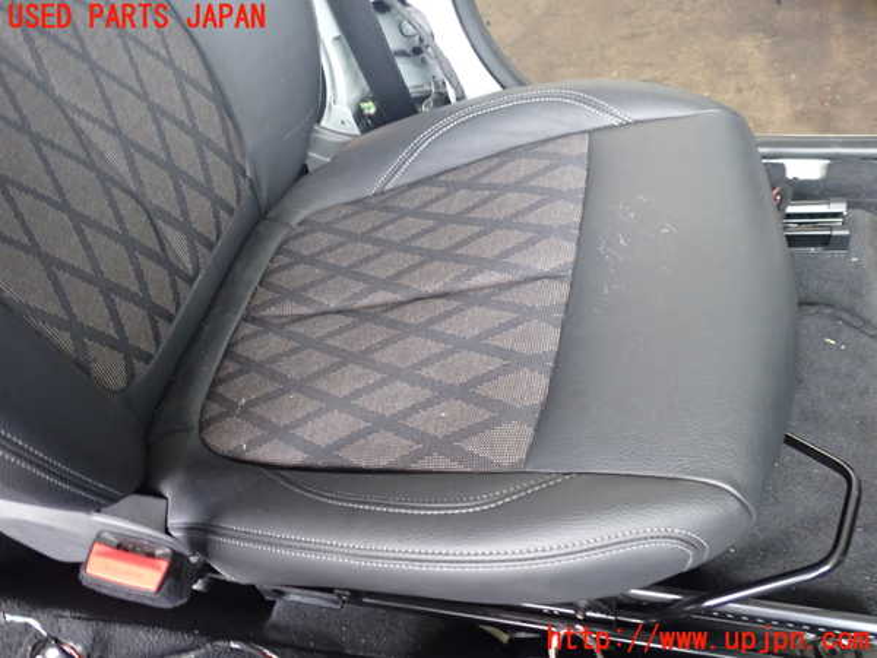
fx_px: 760
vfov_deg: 46.8
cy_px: 329
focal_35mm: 30
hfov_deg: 60.0
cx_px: 438
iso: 400
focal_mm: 5.4
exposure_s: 1/30
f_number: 2.3
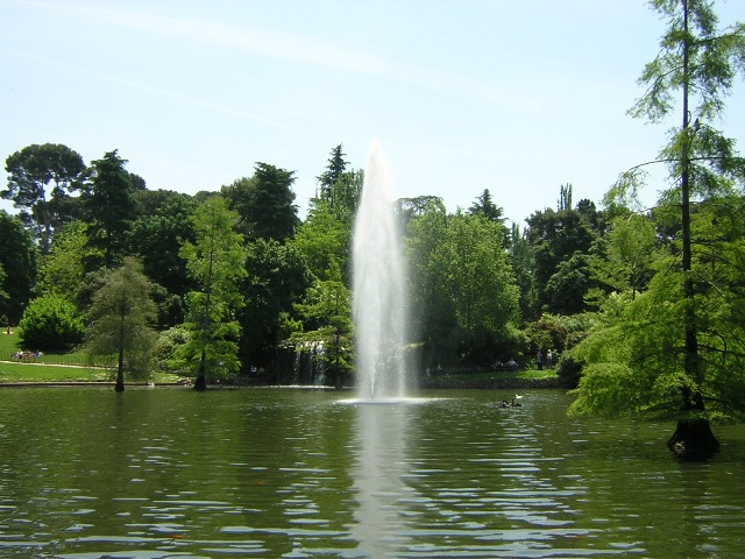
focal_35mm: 36
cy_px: 280
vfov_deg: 39.7
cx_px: 372
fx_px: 775
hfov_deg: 51.4
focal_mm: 4.7
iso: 100
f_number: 5.2
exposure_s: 1/239
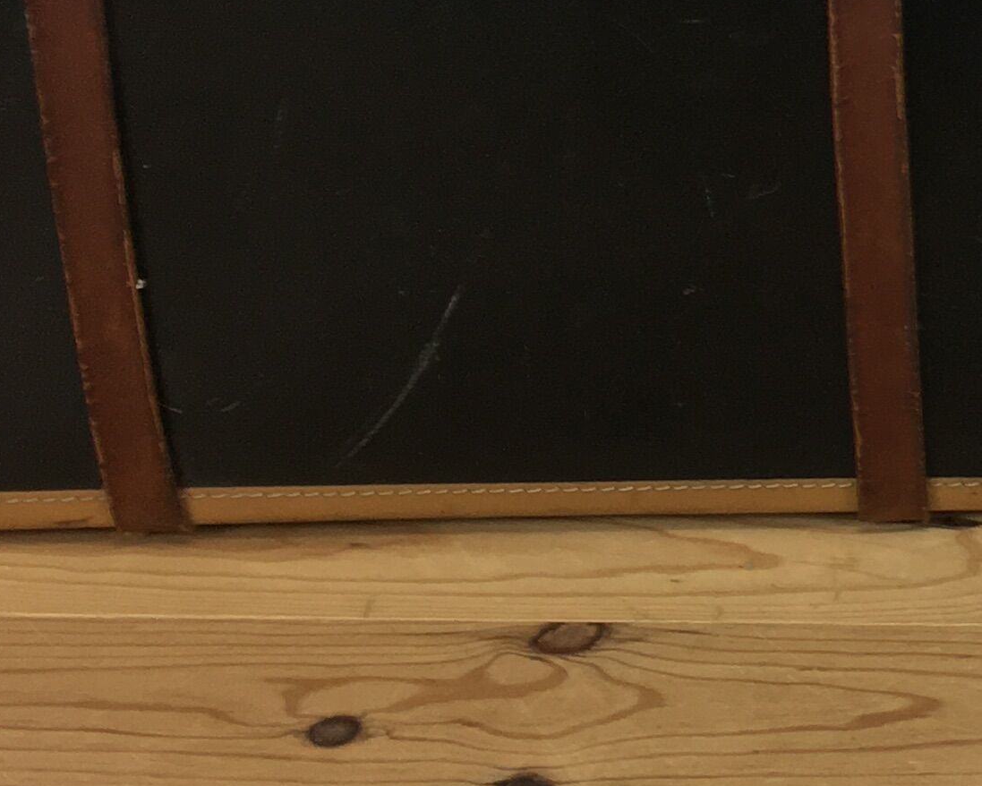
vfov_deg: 14.6
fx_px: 3023
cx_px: 1354
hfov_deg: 17.1
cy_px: 58
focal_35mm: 104
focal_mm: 4.15
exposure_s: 1/33
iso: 50
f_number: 2.2
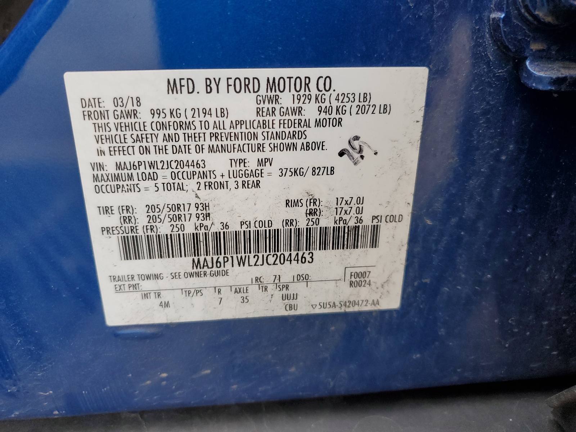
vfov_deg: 53.1
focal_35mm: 26
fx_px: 433
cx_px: 288
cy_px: 216
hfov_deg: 67.3
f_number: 1.5
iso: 71
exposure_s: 1/120
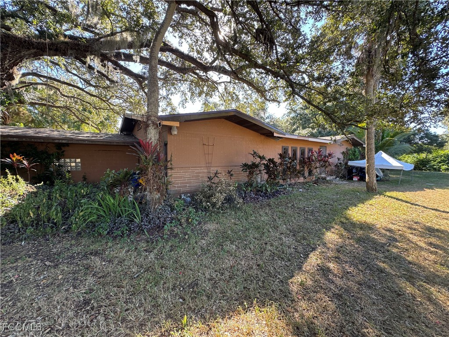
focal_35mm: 14
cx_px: 224
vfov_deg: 85.7
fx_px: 182
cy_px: 168
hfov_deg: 102.1
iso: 64
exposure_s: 1/99
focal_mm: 2.22
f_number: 2.2
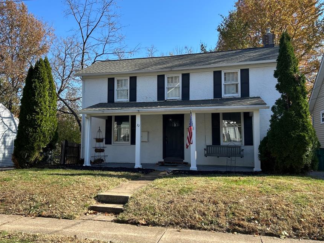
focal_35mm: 31
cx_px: 141
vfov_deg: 45.4
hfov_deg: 58.2
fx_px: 290
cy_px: 120
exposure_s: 1/1972
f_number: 1.5
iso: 50
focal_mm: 5.7
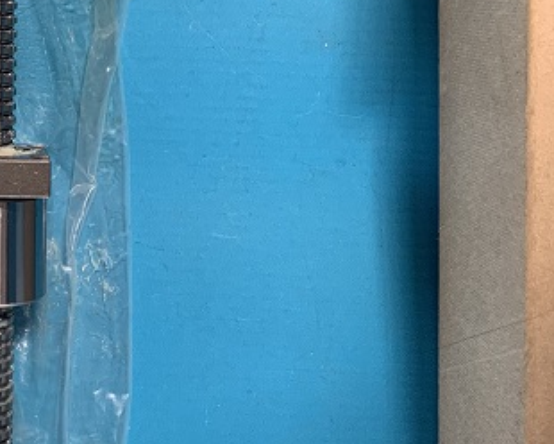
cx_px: 26
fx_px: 1082
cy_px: 123
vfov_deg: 23.0
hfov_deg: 27.4
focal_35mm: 66
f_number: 1.8
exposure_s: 1/83
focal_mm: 4.25
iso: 100
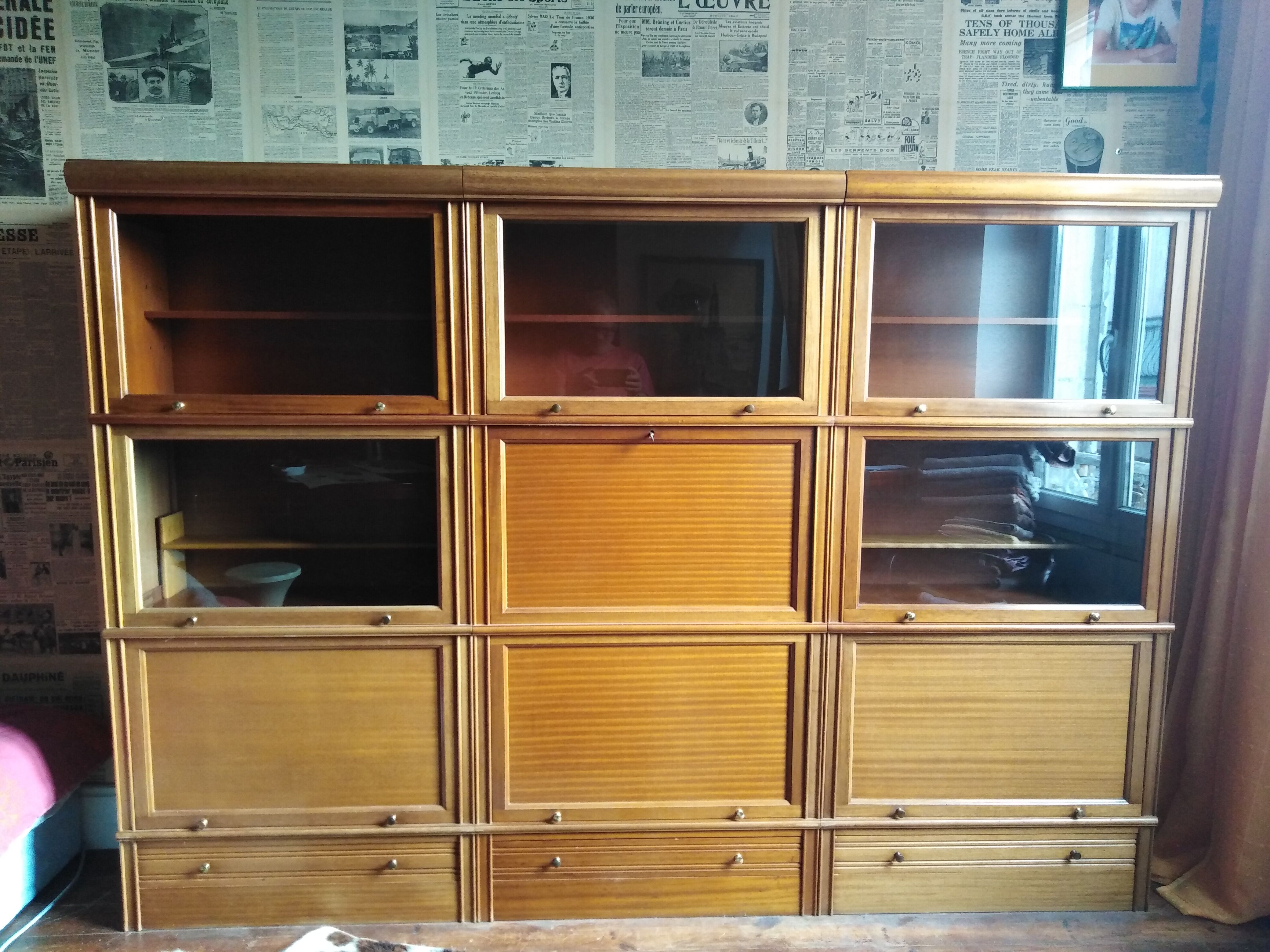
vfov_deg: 54.9
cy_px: 476
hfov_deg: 69.4
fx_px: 917
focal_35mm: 25
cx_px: 635
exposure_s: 1/30
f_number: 2.2
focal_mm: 3.46
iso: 349
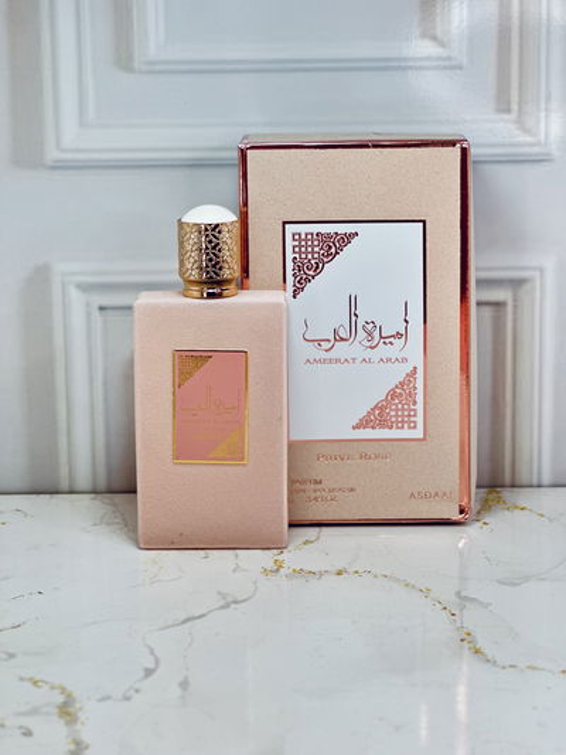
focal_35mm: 77
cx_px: 283
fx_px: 1678
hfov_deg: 19.1
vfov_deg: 25.3
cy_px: 378
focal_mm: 9
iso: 100
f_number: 2.8
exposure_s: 1/100
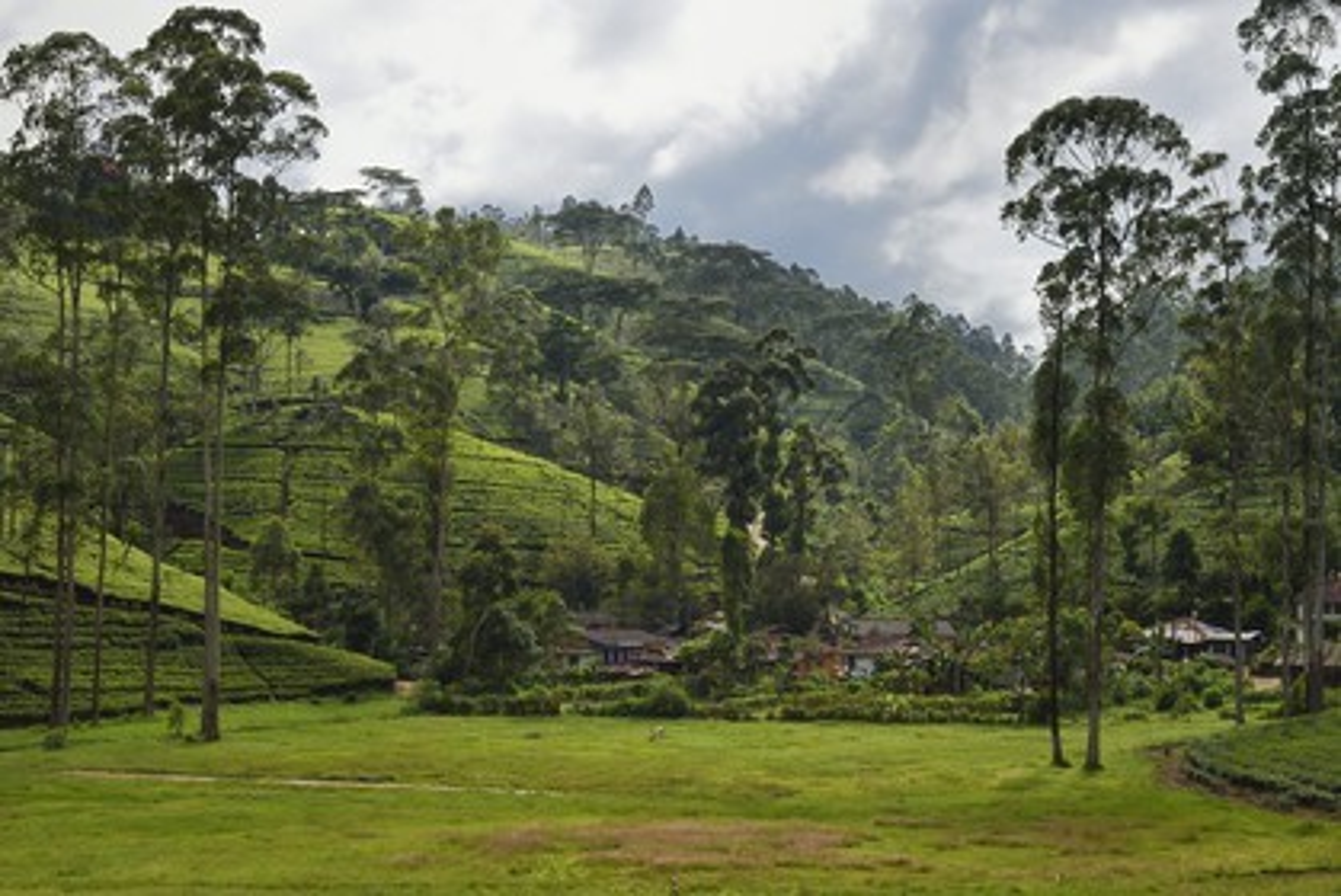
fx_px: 2050
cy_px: 448
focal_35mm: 55
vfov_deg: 24.7
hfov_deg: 36.2
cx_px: 670
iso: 800
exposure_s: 1/1250
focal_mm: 55
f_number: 9
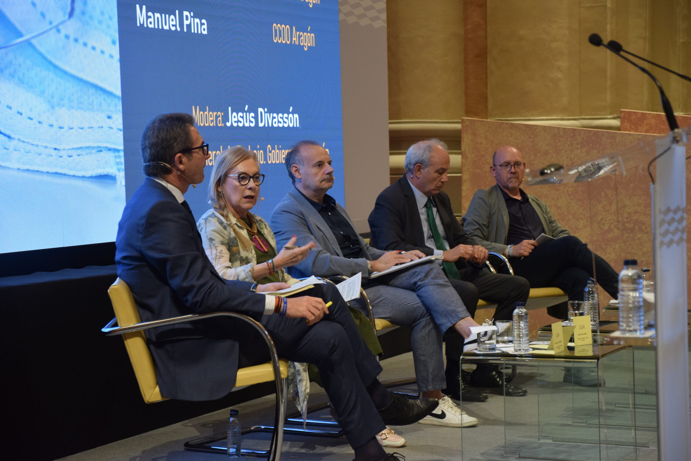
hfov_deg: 21.9
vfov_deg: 14.7
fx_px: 1785
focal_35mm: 93
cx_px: 346
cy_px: 230
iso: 1000
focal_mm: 62
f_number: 4
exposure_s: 1/60
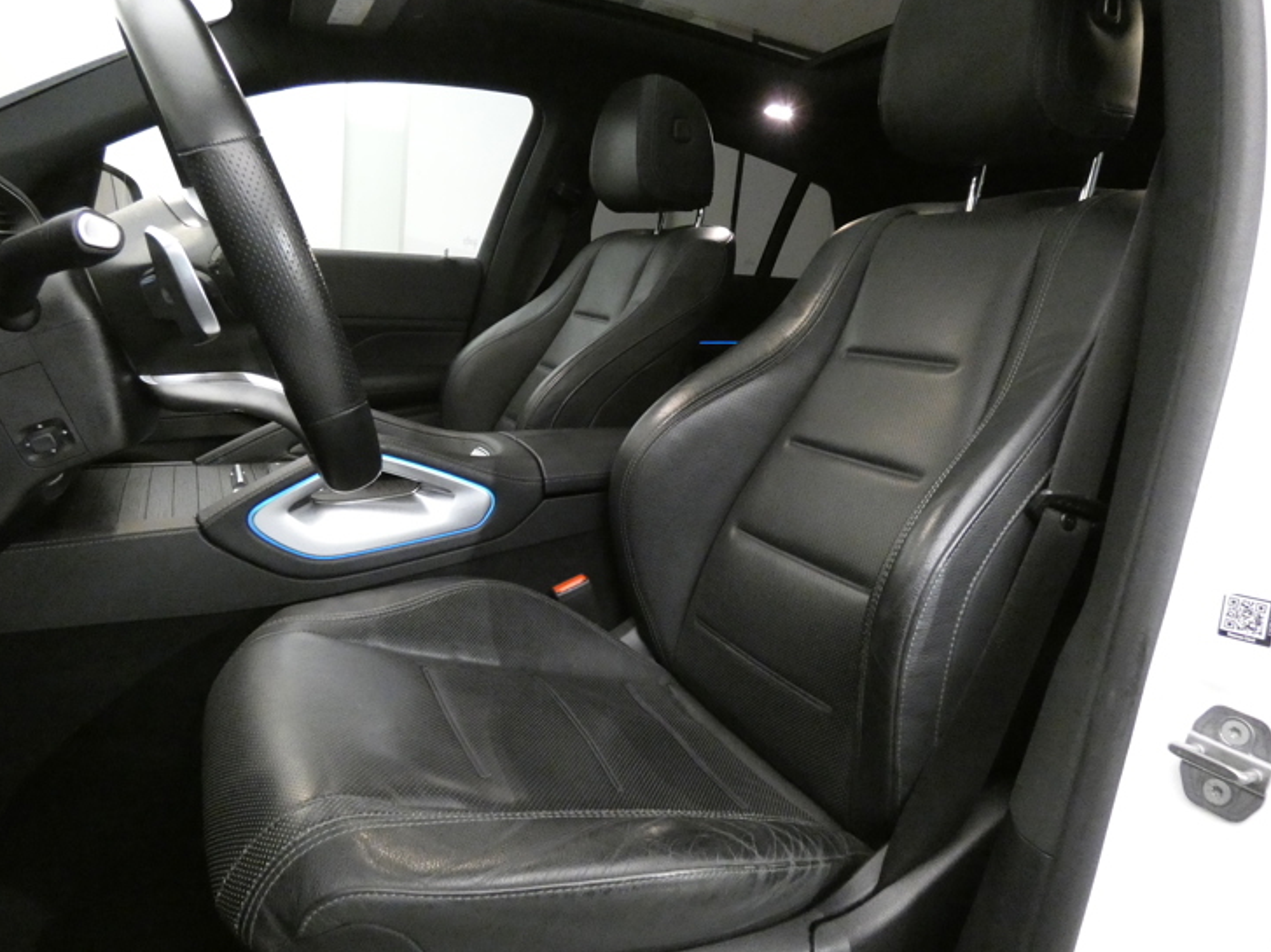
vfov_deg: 61.0
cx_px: 610
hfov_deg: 76.4
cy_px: 456
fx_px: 808
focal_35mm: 22
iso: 1600
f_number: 2.8
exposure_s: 1/30
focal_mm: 3.6
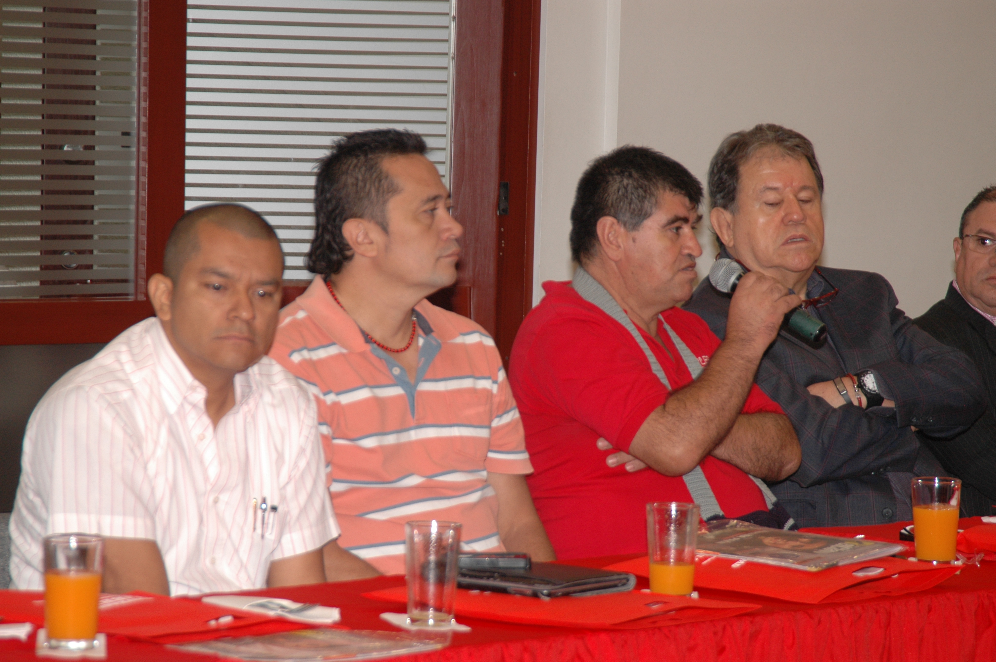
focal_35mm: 153
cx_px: 498
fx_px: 4229
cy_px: 331
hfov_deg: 13.4
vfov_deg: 9.0
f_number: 6.3
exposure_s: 1/80
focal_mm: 102
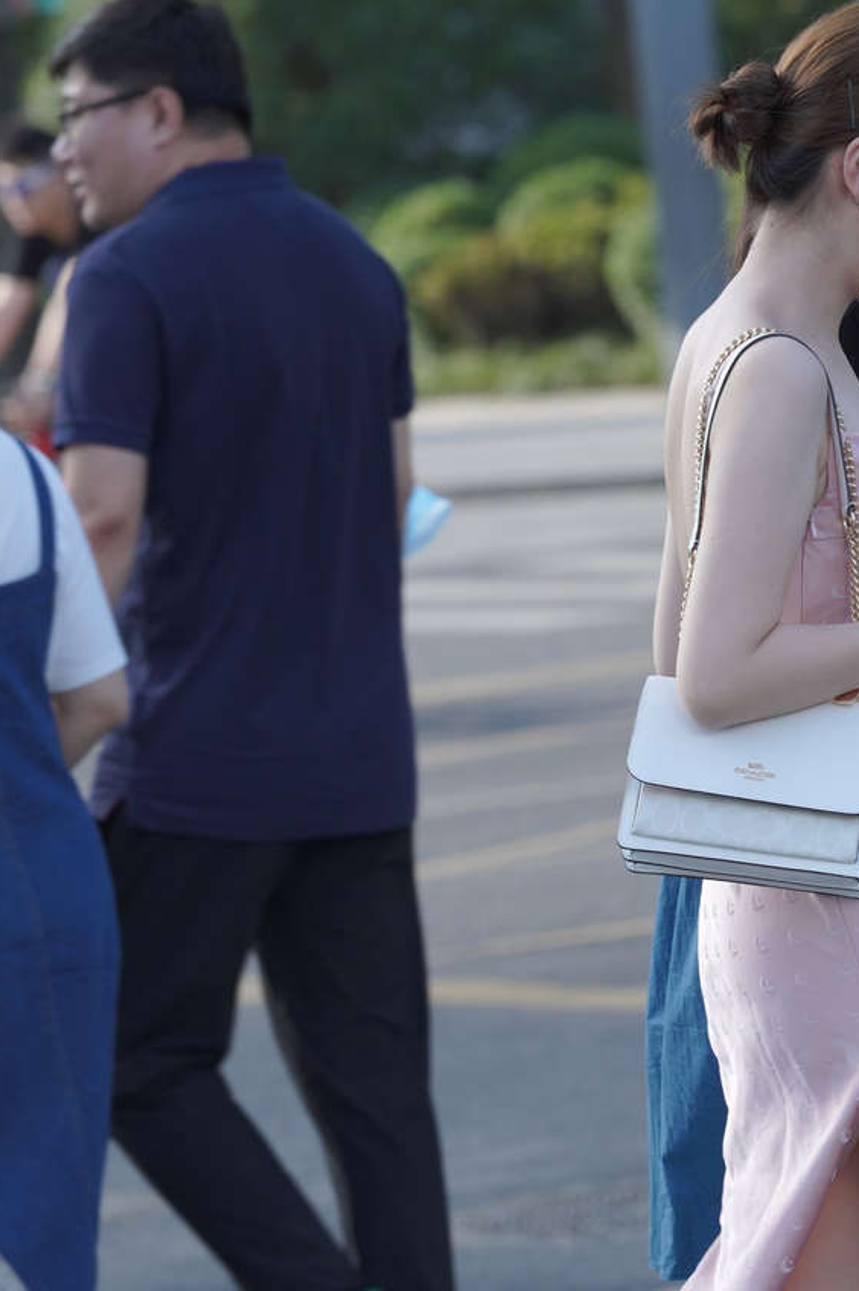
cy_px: 822
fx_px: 10280
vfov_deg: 7.2
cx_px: 819
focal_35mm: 287
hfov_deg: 4.8
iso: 320
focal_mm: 135
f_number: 4.5
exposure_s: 1/400
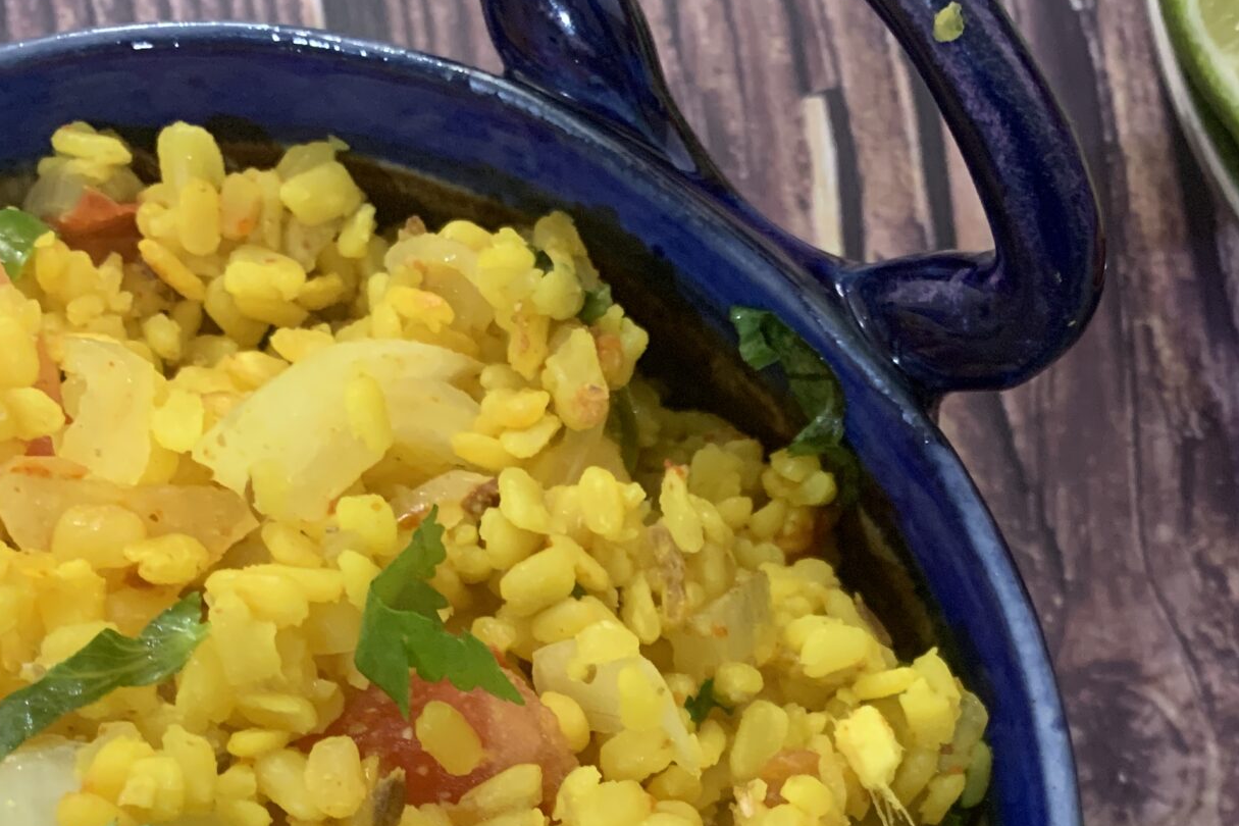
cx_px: 783
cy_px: 870
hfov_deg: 34.8
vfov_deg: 22.6
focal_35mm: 57
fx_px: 1962
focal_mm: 4.25
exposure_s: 1/50
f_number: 1.8
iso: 400
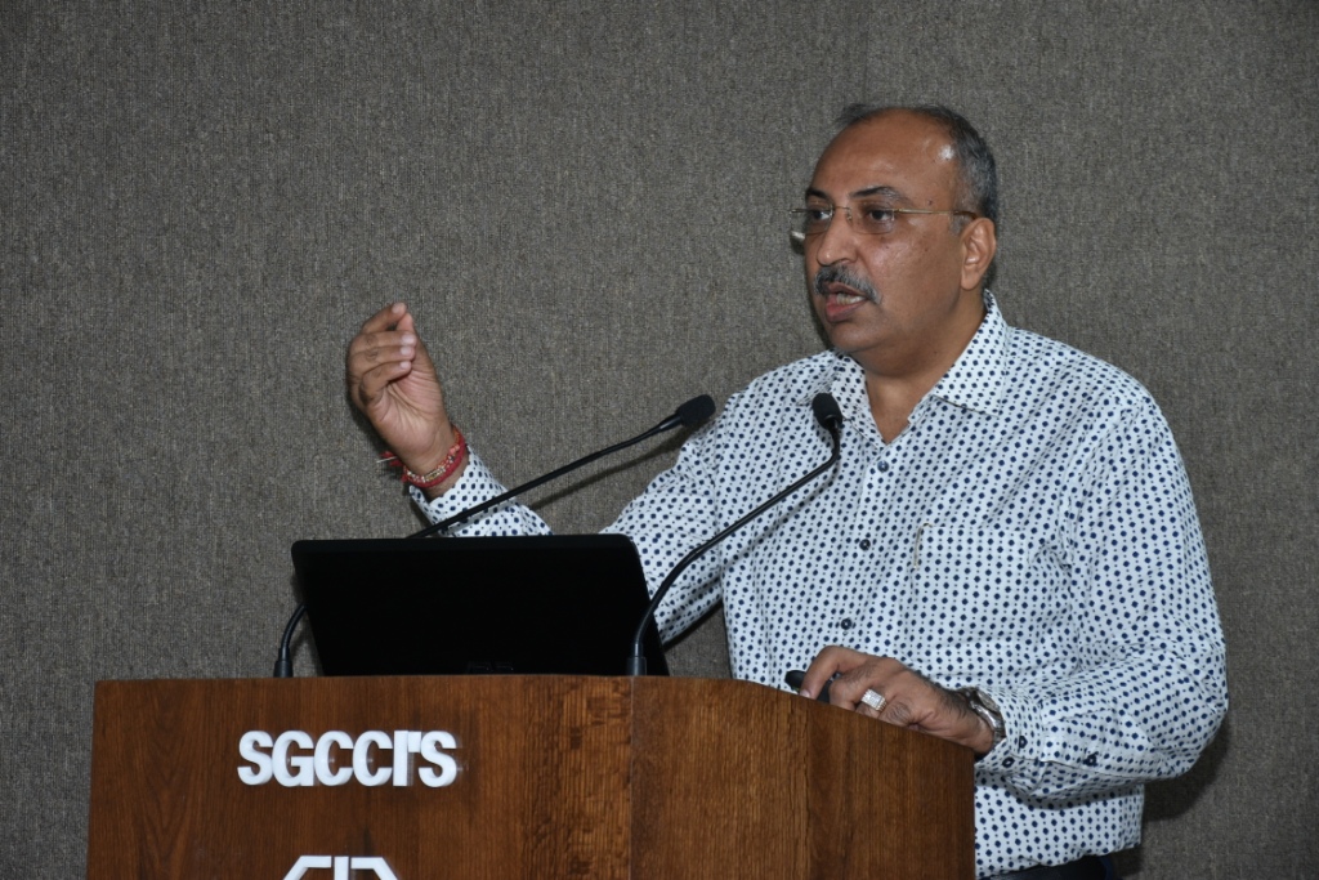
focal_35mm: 105
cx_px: 660
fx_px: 3847
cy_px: 440
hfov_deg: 19.5
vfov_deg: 13.0
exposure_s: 1/125
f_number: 5.6
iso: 800
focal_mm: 70
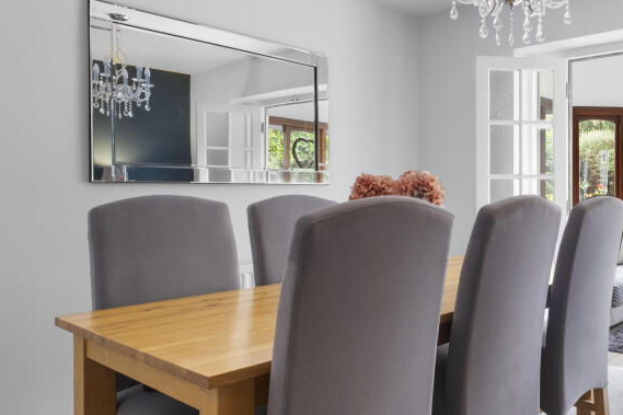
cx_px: 549
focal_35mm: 27
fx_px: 467
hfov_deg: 58.6
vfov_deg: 45.0
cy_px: 343
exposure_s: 5
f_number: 8
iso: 160
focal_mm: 10
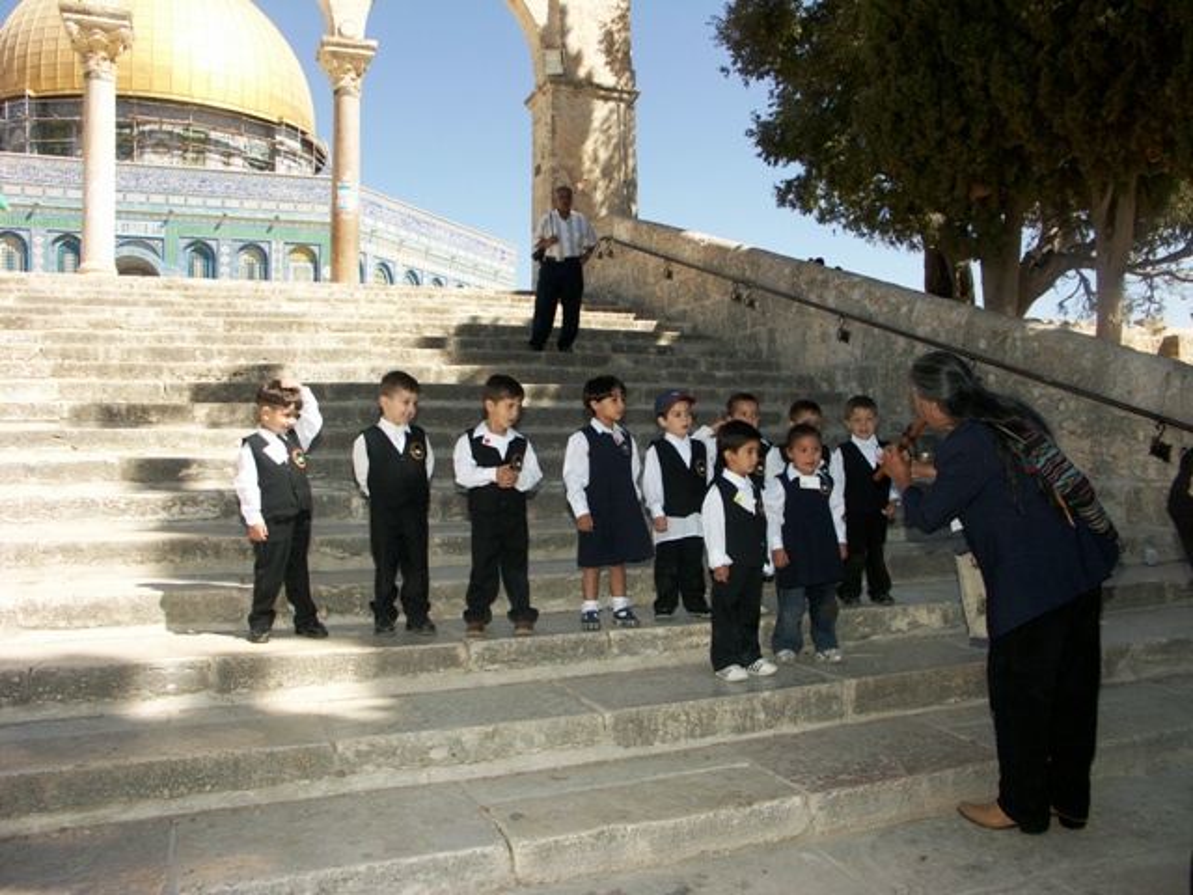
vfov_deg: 49.7
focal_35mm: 28
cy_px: 448
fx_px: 965
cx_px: 596
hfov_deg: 63.4
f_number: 4
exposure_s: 1/1000
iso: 100
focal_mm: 7.2
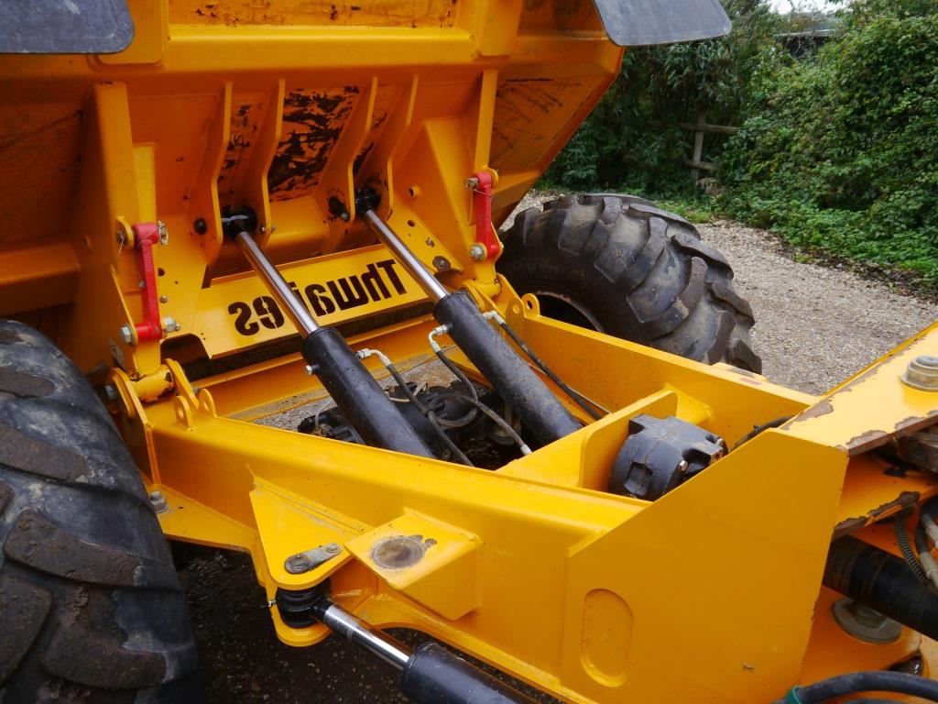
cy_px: 352
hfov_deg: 63.4
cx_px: 469
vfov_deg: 49.7
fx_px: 759
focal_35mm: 28
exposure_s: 1/160
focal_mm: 14
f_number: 4.5
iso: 160
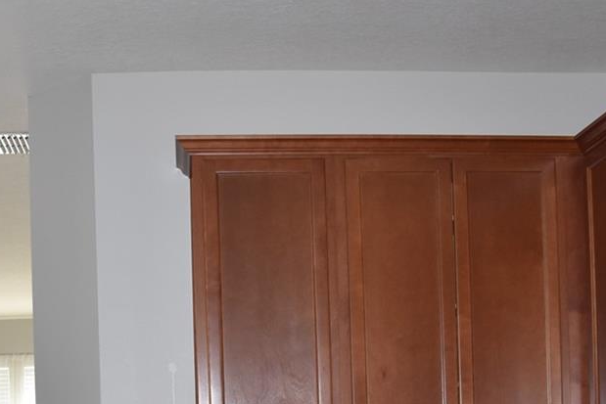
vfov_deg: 20.7
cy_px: 458
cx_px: 256
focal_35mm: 62
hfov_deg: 32.3
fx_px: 1044
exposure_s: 1/125
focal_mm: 16
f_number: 5.6
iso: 800
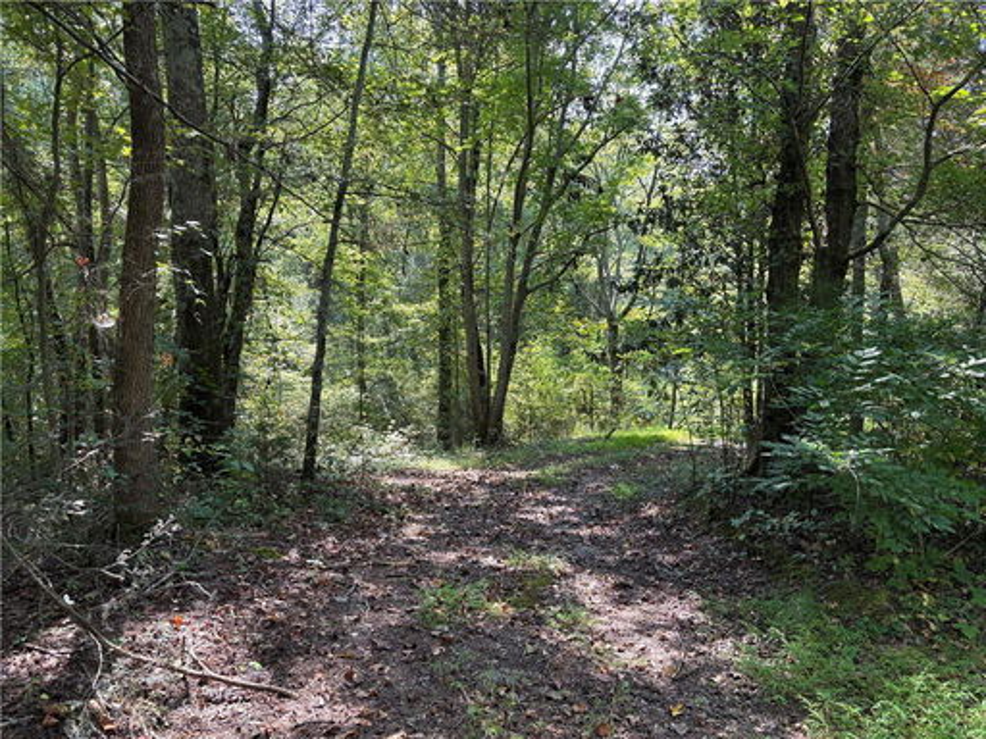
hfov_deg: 67.3
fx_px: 741
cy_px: 370
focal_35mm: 26
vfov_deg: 53.1
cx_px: 493
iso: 40
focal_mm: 5.96
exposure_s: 1/162
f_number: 1.6
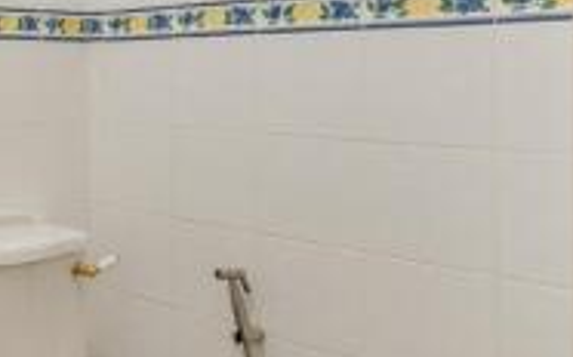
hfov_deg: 34.5
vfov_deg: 26.8
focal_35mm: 47
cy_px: 63
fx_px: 734
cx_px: -108
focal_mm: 18
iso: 100
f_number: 10
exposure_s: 1/3
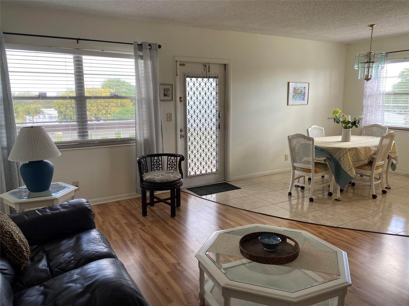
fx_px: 307
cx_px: 204
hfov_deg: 67.3
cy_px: 153
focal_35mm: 26
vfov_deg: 53.1
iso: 50
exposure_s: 1/122
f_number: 1.8
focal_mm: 4.25
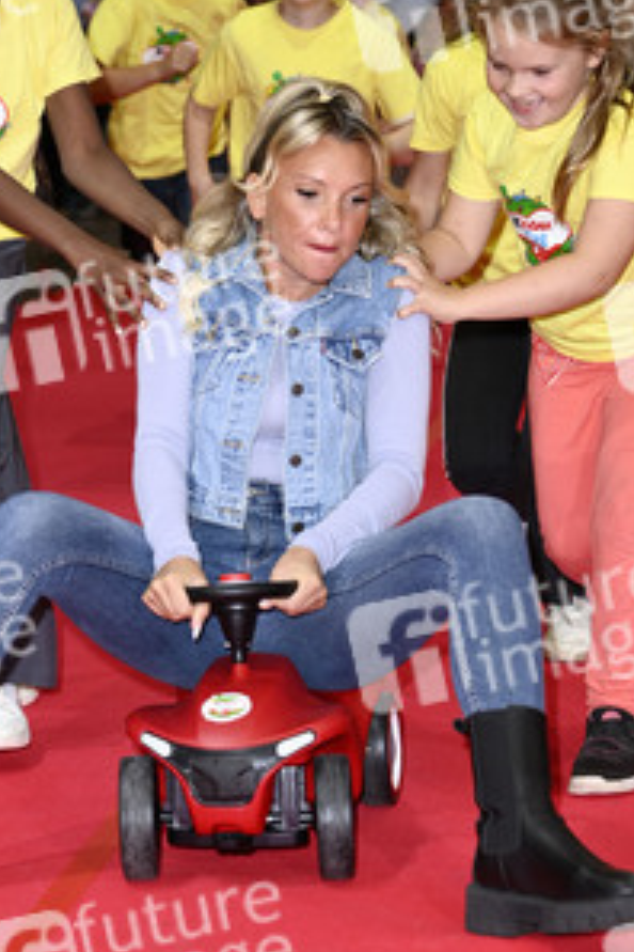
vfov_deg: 16.5
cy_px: 478
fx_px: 3275
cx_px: 221
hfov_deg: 11.0
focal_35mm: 124
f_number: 5.6
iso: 1250
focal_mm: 92
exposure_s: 1/250
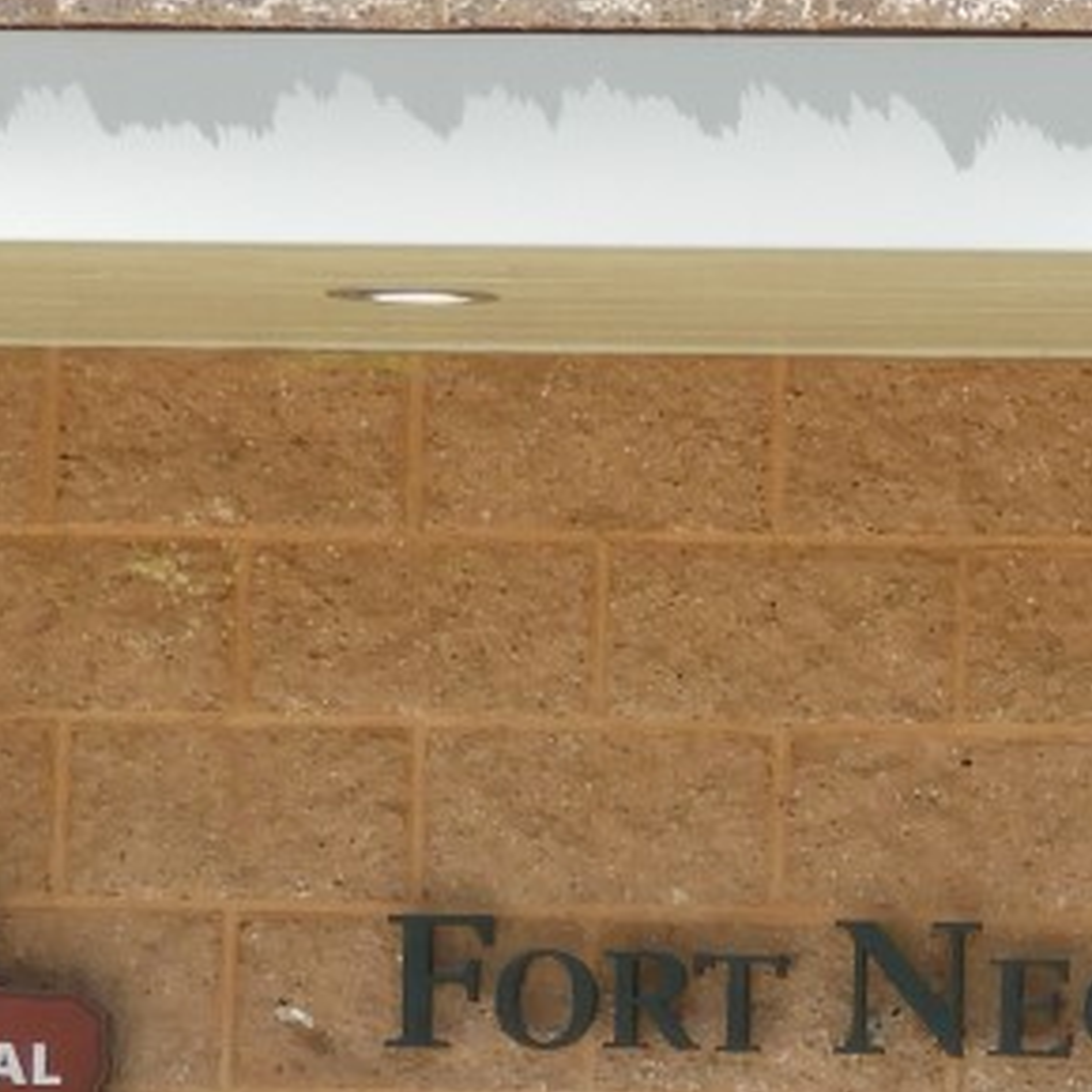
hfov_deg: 3.2
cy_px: 1461
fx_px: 19594
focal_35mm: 549
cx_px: 2180
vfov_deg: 3.2
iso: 100
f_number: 5
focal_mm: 22.4
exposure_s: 1/200
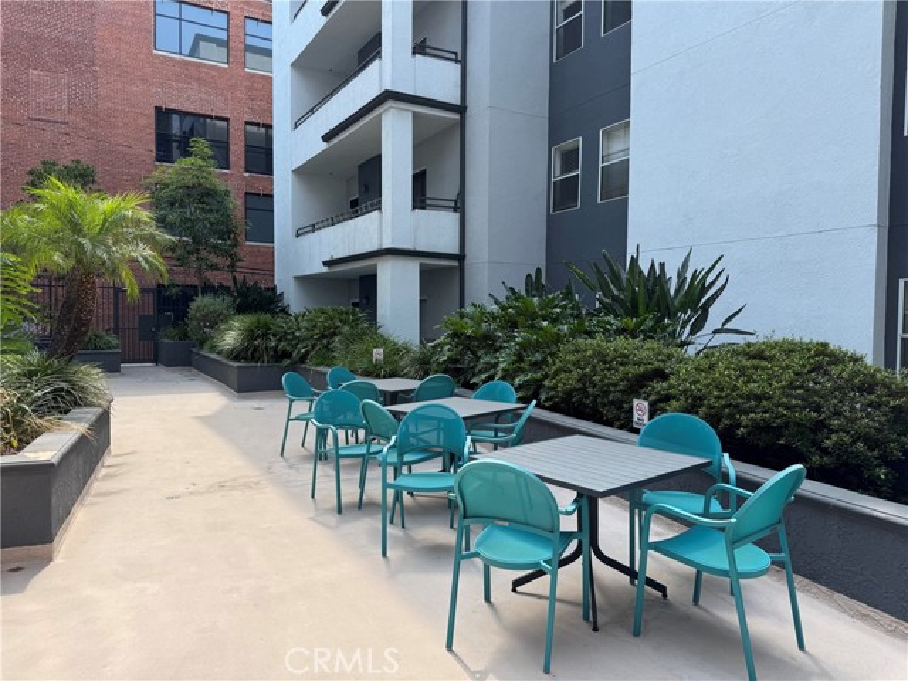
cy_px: 340
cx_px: 454
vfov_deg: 56.8
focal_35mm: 24
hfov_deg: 71.6
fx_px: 630
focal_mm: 6.76
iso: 80
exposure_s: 1/1131
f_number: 1.78
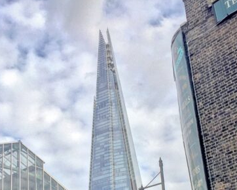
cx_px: 107
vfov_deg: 24.4
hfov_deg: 31.4
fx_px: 421
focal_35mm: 60
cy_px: 186
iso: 32
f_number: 2.2
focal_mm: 4.15
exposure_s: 1/1130
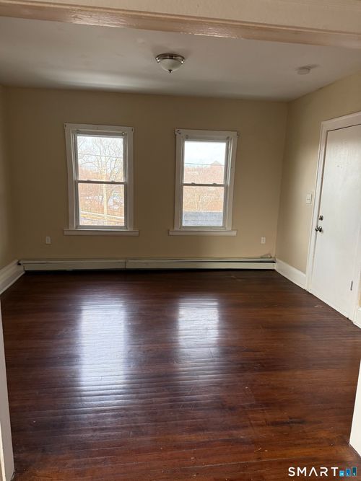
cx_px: 180
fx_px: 334
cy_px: 240
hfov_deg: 56.8
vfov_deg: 71.6
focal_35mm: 24
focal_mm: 6.76
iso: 200
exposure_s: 1/159
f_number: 1.78
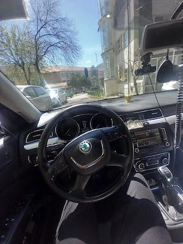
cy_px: 122
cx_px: 92
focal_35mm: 13
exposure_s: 1/115
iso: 50
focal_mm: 1.13
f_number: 2.2
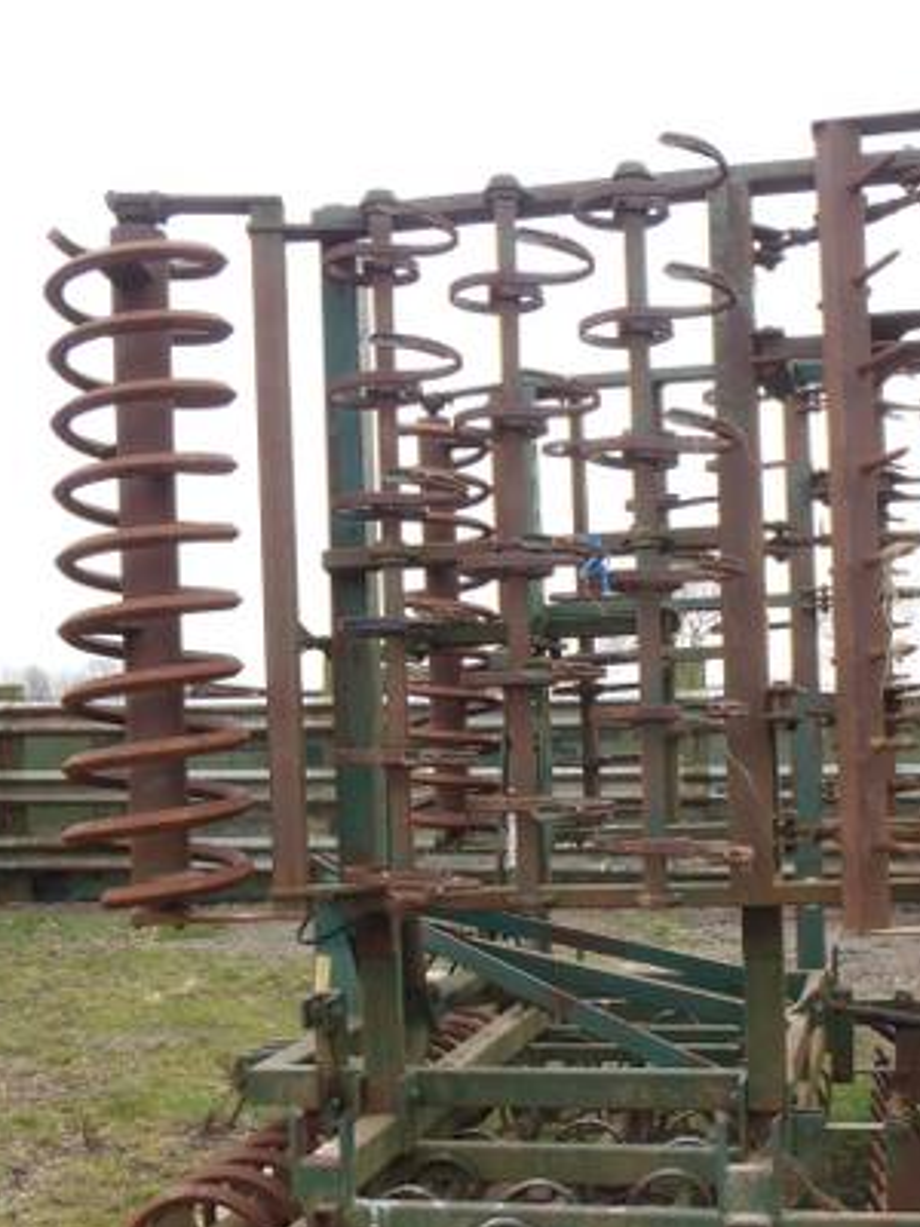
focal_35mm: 42
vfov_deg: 44.3
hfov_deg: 33.9
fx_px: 1488
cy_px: 791
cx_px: 653
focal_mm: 5
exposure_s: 1/80
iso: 80
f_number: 4.5
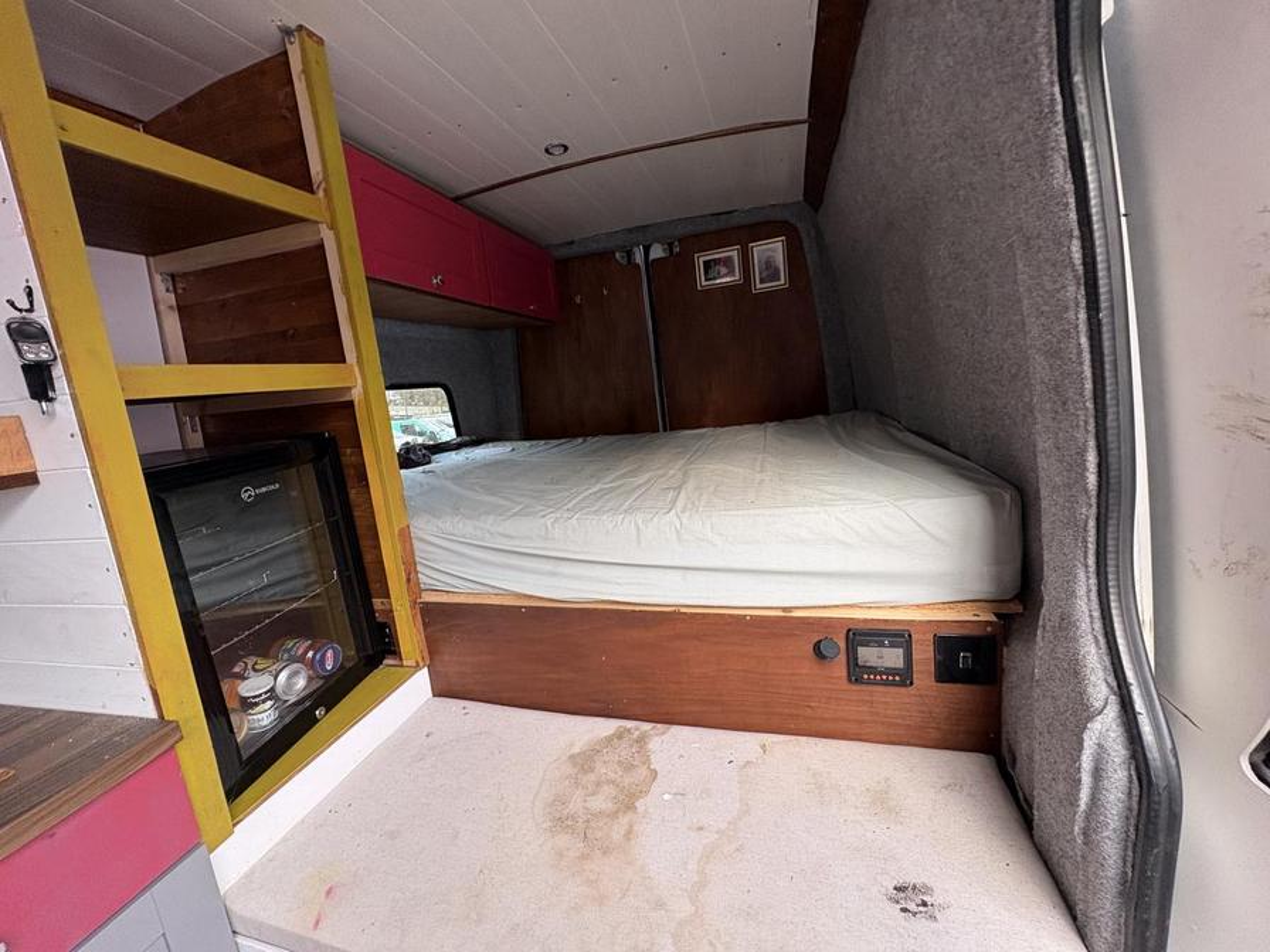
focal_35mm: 14
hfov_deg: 102.1
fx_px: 514
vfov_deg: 85.7
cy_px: 476
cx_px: 635
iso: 160
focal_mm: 2.22
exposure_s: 1/99
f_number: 2.2
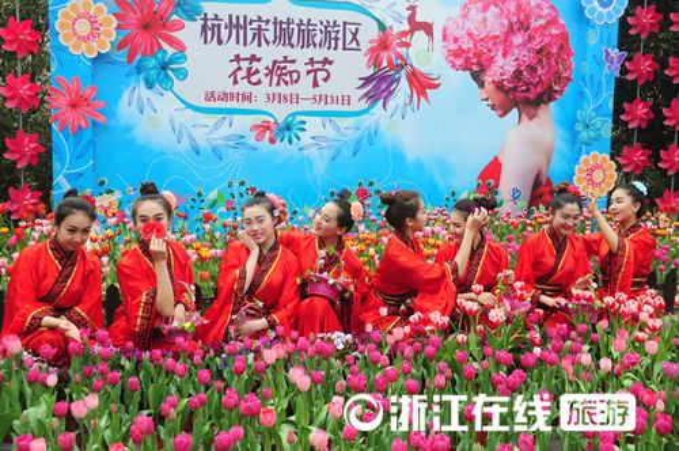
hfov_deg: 53.2
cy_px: 226
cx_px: 340
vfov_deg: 36.8
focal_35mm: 36
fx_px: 678
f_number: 5.6
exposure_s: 1/125
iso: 250
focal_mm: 24
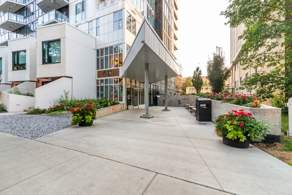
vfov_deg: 73.8
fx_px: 130
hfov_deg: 96.7
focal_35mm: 16
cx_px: 146
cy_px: 98
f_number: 8
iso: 400
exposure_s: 1/60
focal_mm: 16
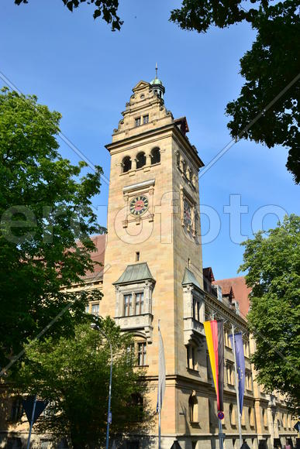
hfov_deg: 40.0
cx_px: 150
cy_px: 224
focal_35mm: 33
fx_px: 412
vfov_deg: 57.2
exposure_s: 1/250
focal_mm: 22
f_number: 8
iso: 100
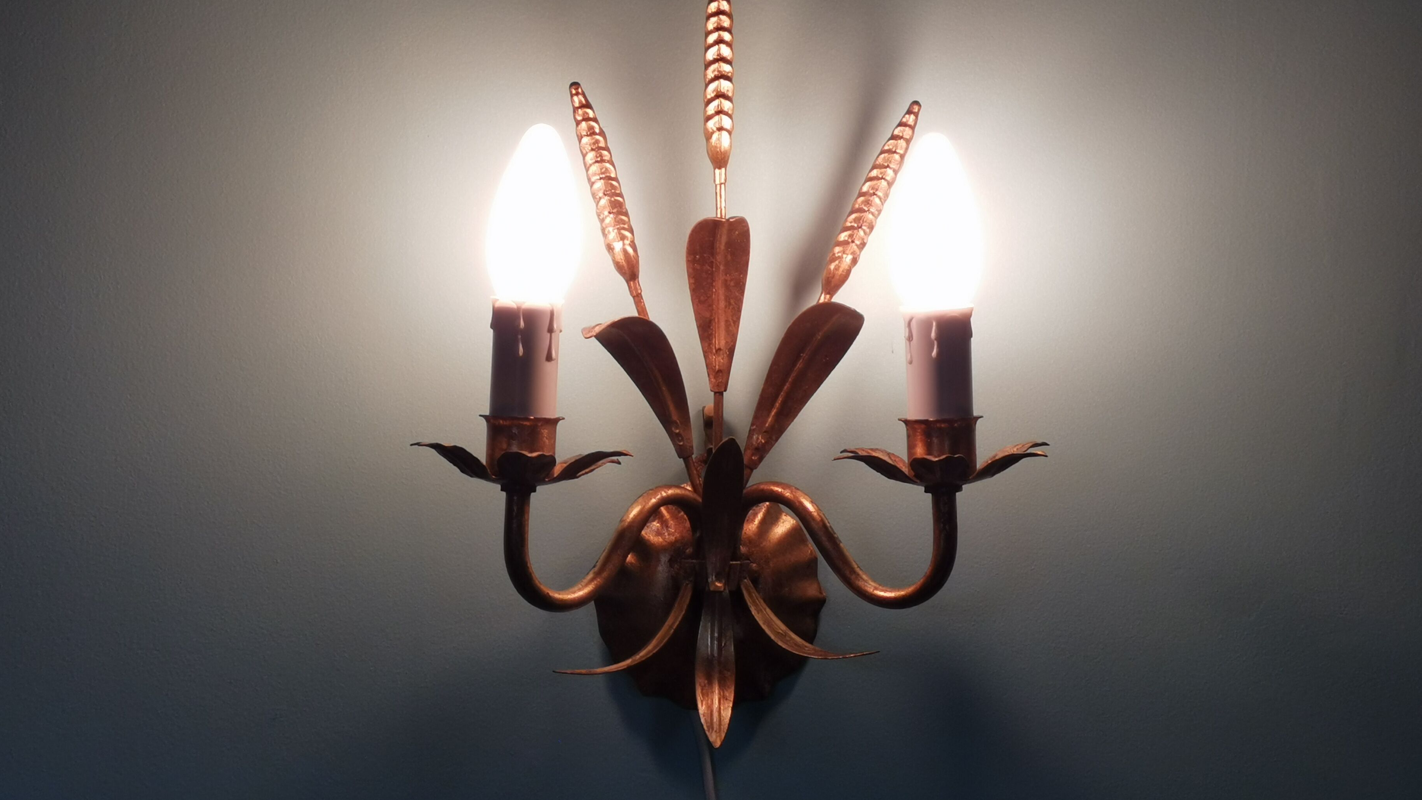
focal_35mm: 119
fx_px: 4487
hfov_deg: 18.0
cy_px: 358
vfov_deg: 10.2
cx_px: 711
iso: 50
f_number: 2.4
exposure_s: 1/100
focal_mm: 7.48
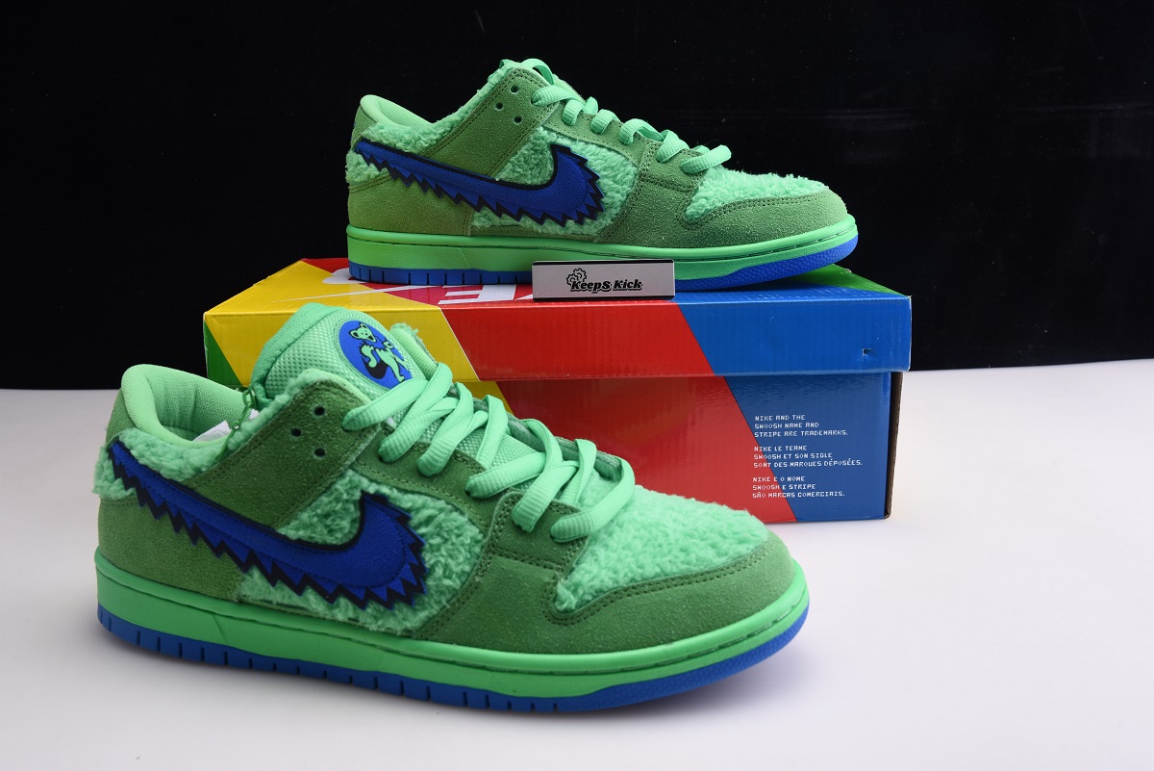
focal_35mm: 35
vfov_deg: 37.9
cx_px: 577
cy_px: 386
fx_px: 1122
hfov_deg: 54.4
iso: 100
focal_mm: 35
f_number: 11
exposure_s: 1/125
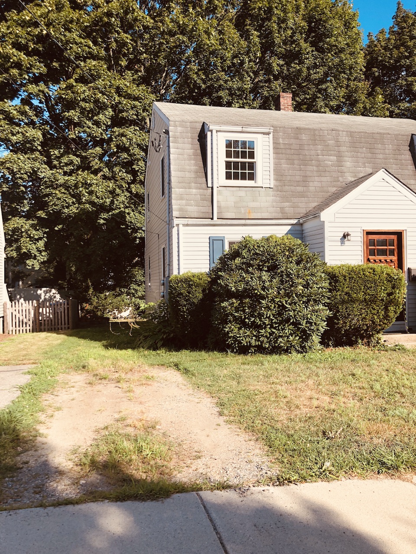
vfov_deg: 63.4
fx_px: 449
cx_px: 208
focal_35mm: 28
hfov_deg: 49.7
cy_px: 277
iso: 20
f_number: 1.8
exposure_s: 1/1279
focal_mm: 3.99
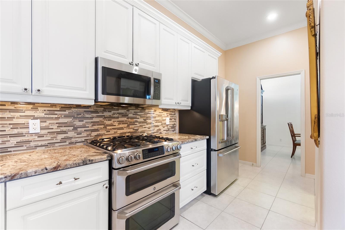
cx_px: 172
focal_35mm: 15
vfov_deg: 77.3
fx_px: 144
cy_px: 115
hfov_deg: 100.4
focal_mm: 10
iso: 1250
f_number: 4
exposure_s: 1/60
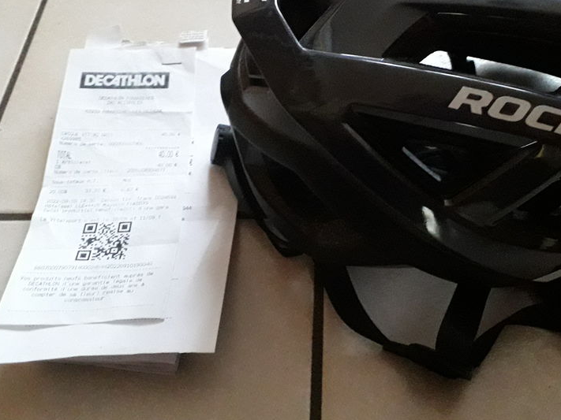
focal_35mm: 38
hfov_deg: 48.7
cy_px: 175
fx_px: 616
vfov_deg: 37.6
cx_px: 336
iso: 800
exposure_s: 1/17
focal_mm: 3.6
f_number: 1.9
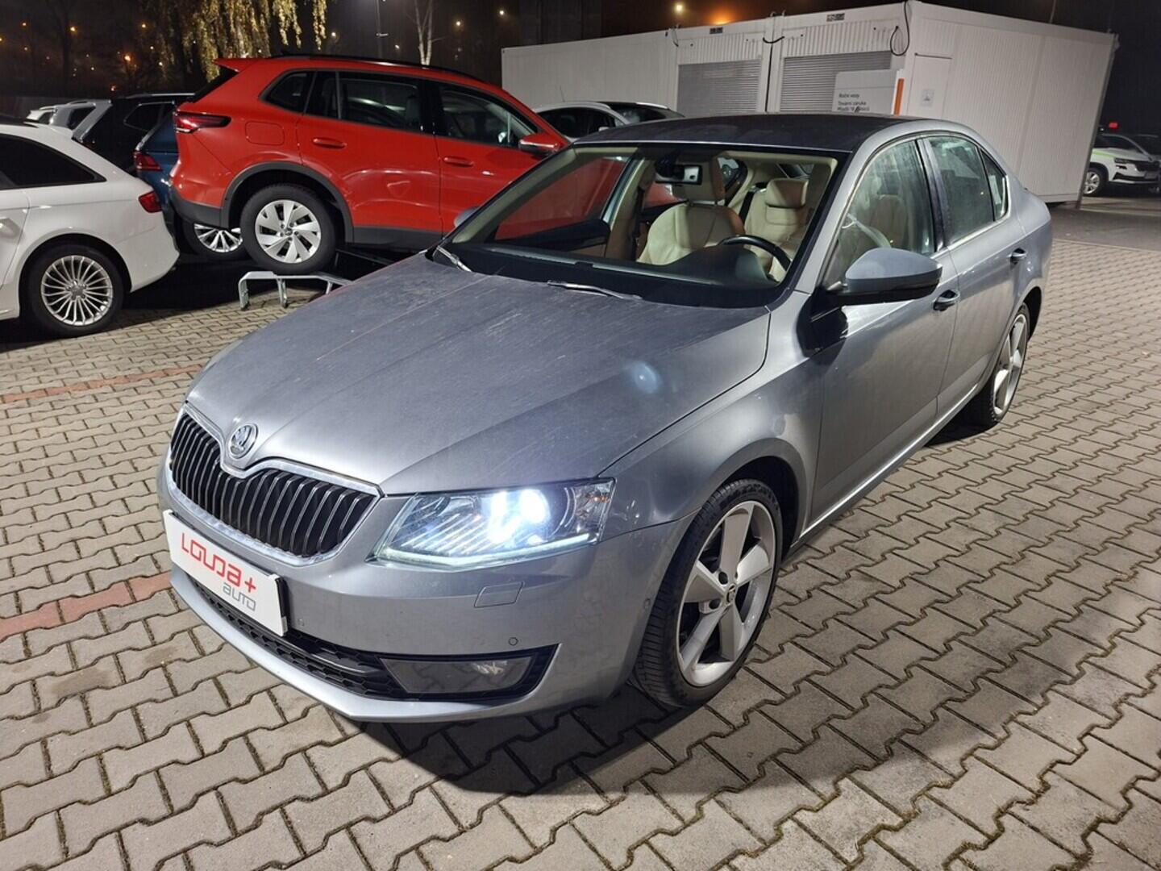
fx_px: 771
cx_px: 580
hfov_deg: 73.9
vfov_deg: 58.9
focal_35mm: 23
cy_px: 436
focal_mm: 5.54
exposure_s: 1/33
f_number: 1.8
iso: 320
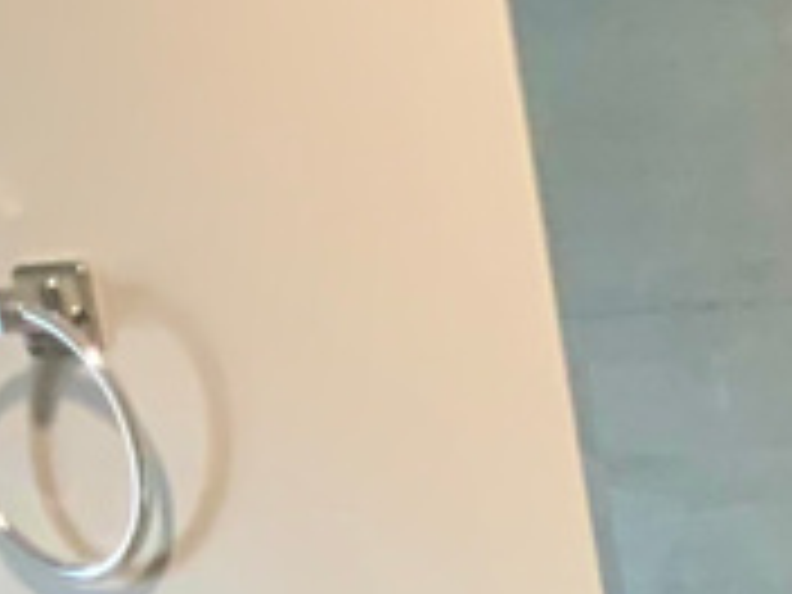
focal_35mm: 169
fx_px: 3867
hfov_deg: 9.9
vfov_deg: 8.0
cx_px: 2038
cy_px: 1508
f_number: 1.8
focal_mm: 3
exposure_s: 1/60
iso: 125
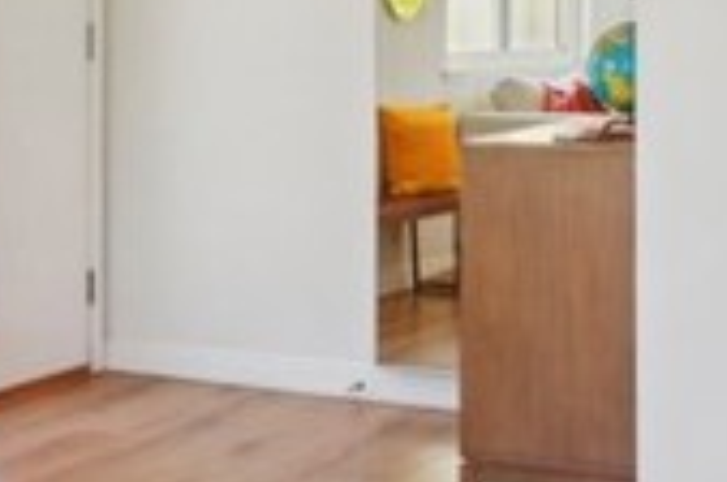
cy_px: -4
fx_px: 1955
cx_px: 211
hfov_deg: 20.9
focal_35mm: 97
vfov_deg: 13.8
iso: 320
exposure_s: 1/30
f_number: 8
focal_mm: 16
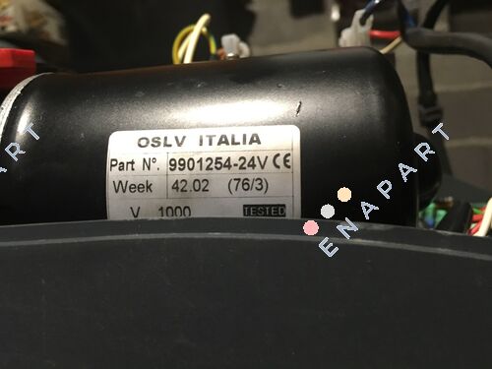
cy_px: 184
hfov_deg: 61.7
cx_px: 246
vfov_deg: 48.2
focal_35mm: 29
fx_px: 412
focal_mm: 4.15
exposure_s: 1/20
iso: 200
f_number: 2.2
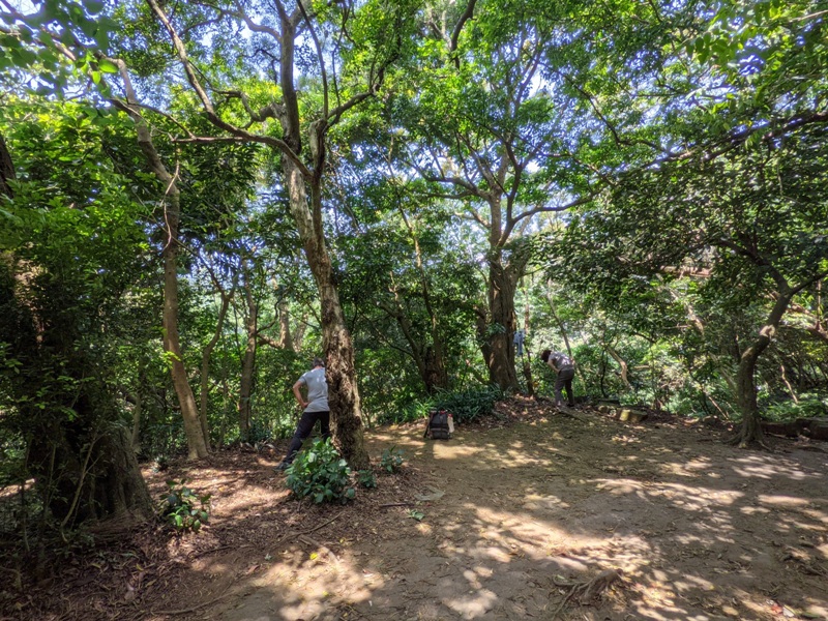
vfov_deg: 78.1
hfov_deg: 94.5
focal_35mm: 16
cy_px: 310
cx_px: 414
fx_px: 383
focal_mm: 2.22
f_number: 2.2
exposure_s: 1/188
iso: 32
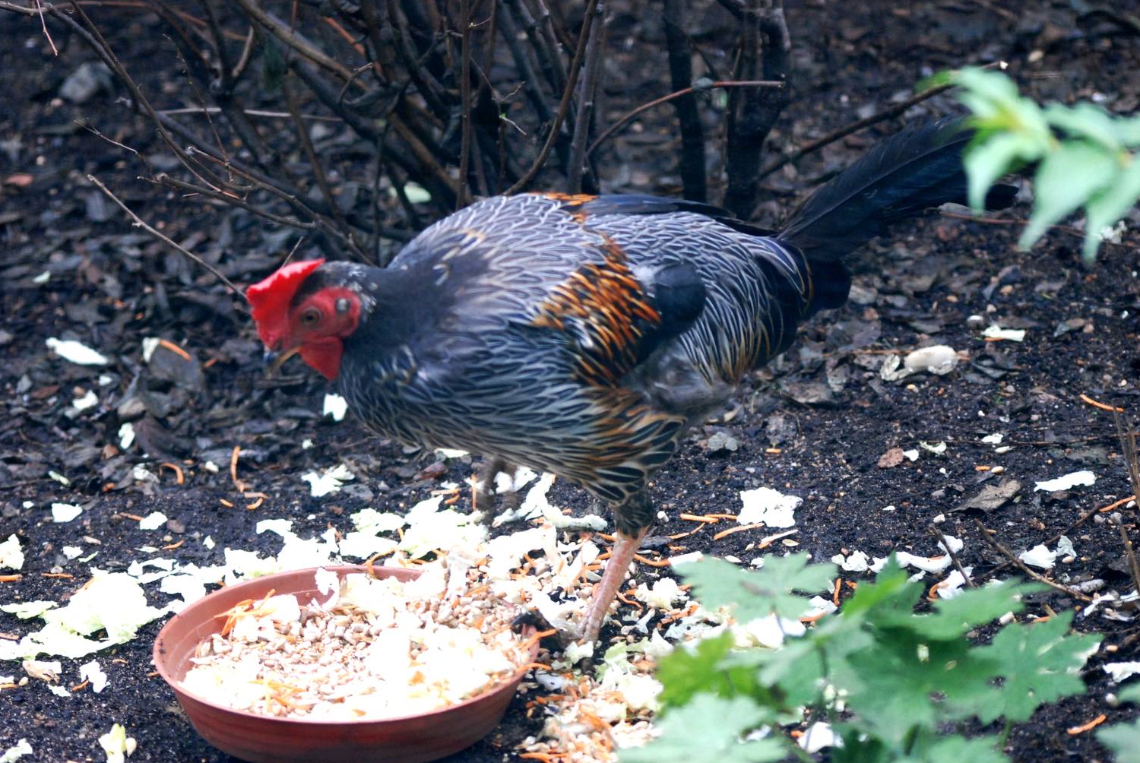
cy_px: 362
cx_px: 565
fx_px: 5580
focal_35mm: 176
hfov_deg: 11.7
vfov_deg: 7.8
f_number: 4.2
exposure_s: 1/200
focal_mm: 110
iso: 1000
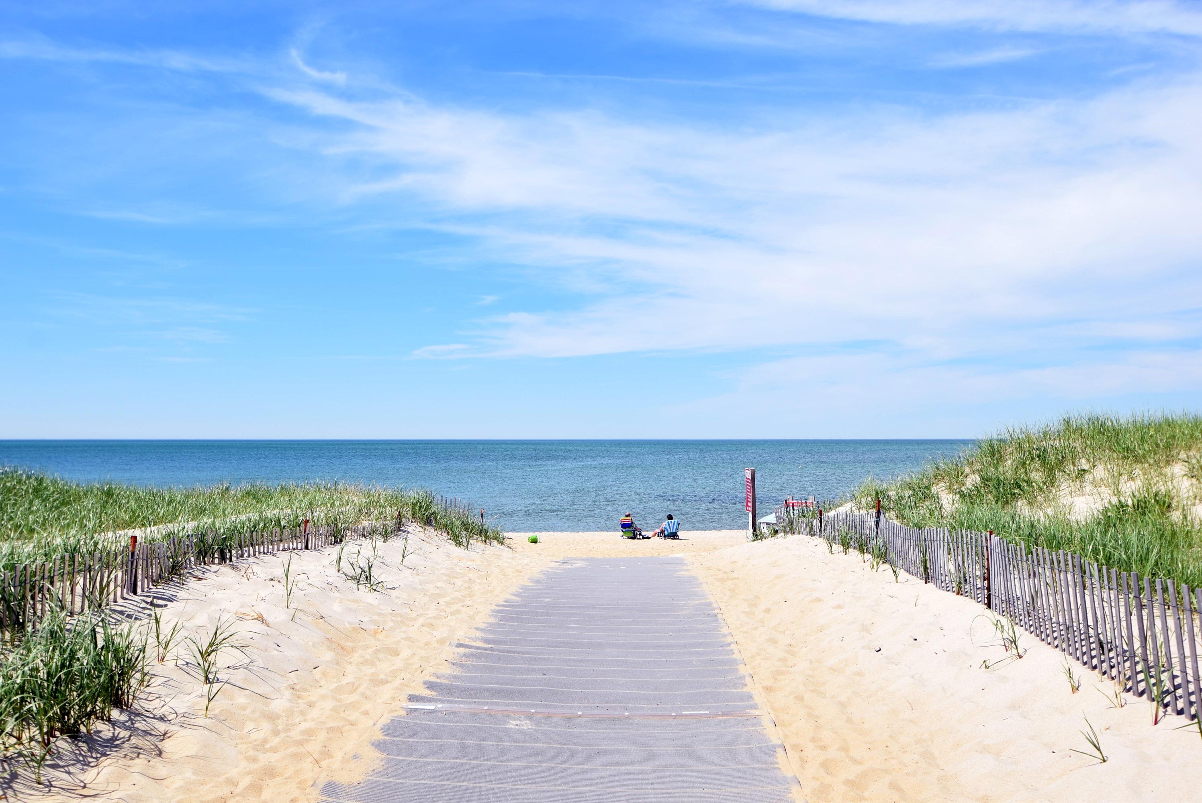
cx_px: 601
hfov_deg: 53.1
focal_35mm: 36
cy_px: 402
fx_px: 1203
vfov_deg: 36.9
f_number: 10
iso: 200
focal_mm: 24
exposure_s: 1/400
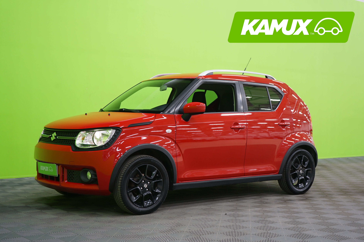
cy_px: 121
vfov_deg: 26.5
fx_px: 516
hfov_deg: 38.9
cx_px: 182
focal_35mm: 51
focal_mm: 51
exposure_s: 1/6
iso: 400
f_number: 4.5
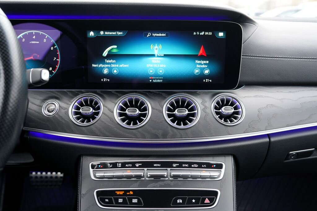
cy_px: 106
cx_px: 158
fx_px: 264
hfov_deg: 61.9
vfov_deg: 43.6
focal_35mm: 30
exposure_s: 1/160
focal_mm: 30
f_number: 4
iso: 1250
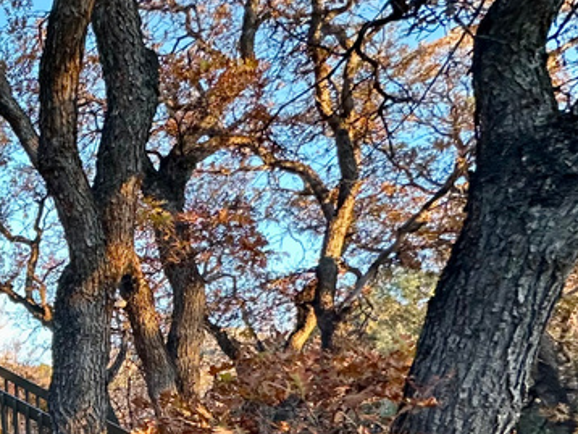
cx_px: -200
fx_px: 668
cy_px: 458
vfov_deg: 32.4
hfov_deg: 32.7
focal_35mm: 40
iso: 200
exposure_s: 1/99
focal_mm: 2.22
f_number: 2.2
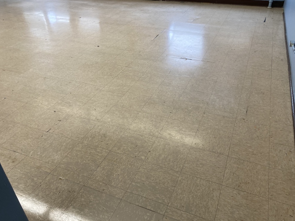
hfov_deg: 61.7
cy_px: 108
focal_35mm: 29
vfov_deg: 48.2
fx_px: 247
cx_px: 146
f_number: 1.8
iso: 50
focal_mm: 3.99
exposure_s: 1/60
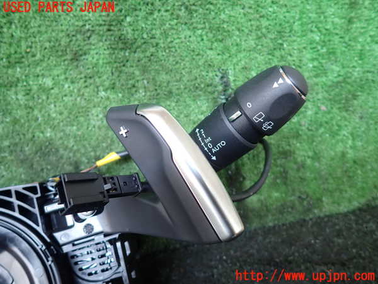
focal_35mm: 25
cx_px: 189
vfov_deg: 54.9
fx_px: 273
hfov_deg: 69.4
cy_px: 142
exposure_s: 1/60
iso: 125
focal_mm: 4.5
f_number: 2
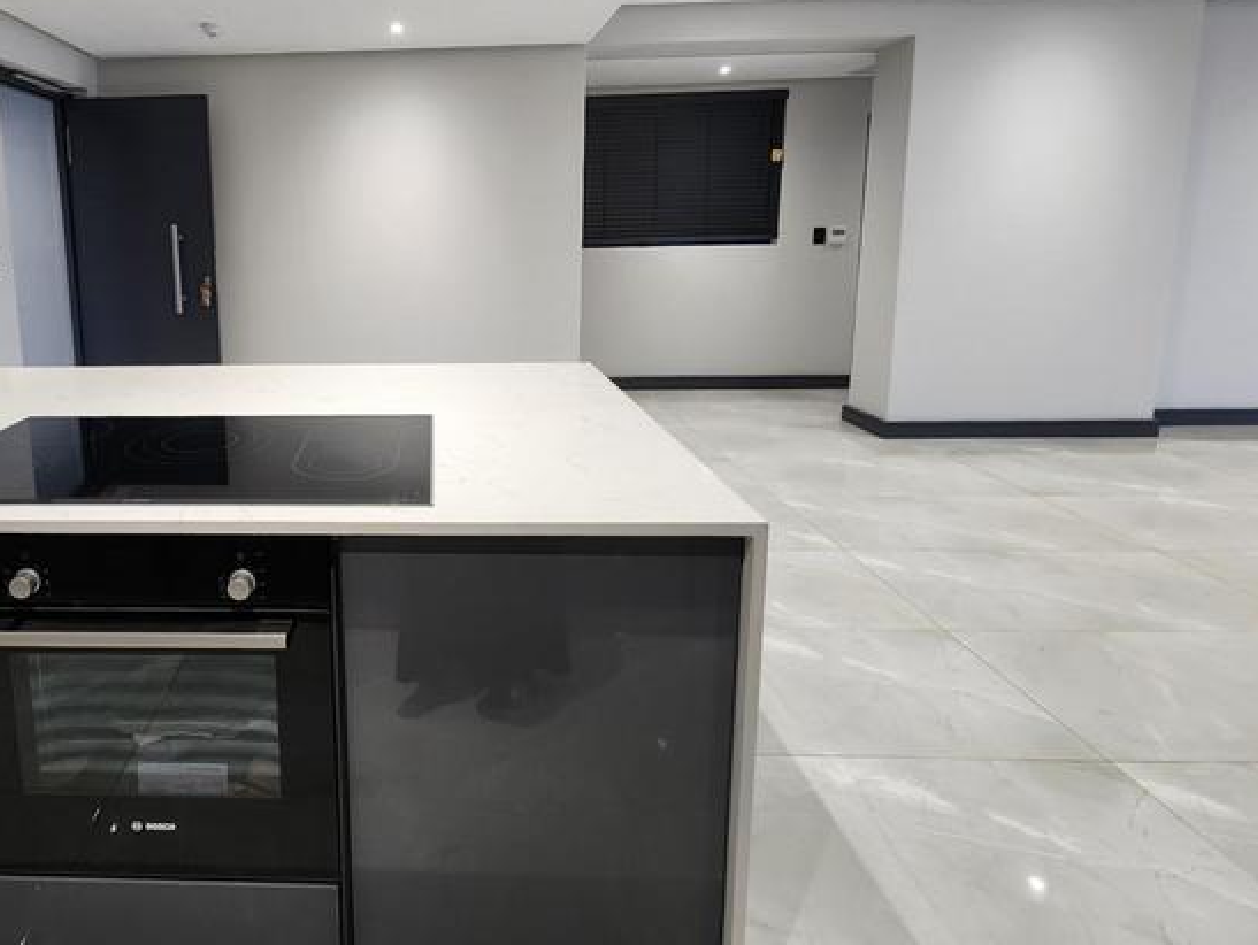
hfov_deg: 81.2
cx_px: 400
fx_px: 691
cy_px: 347
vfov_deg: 67.6
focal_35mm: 19
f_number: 2.2
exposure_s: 1/50
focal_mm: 2.2
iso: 200
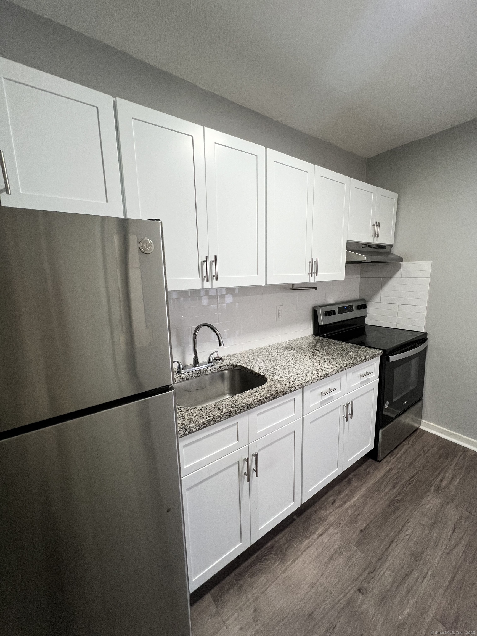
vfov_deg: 106.2
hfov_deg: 89.9
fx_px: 239
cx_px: 238
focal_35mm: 13
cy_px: 318
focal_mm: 1.57
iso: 160
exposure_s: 1/60
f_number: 1.8
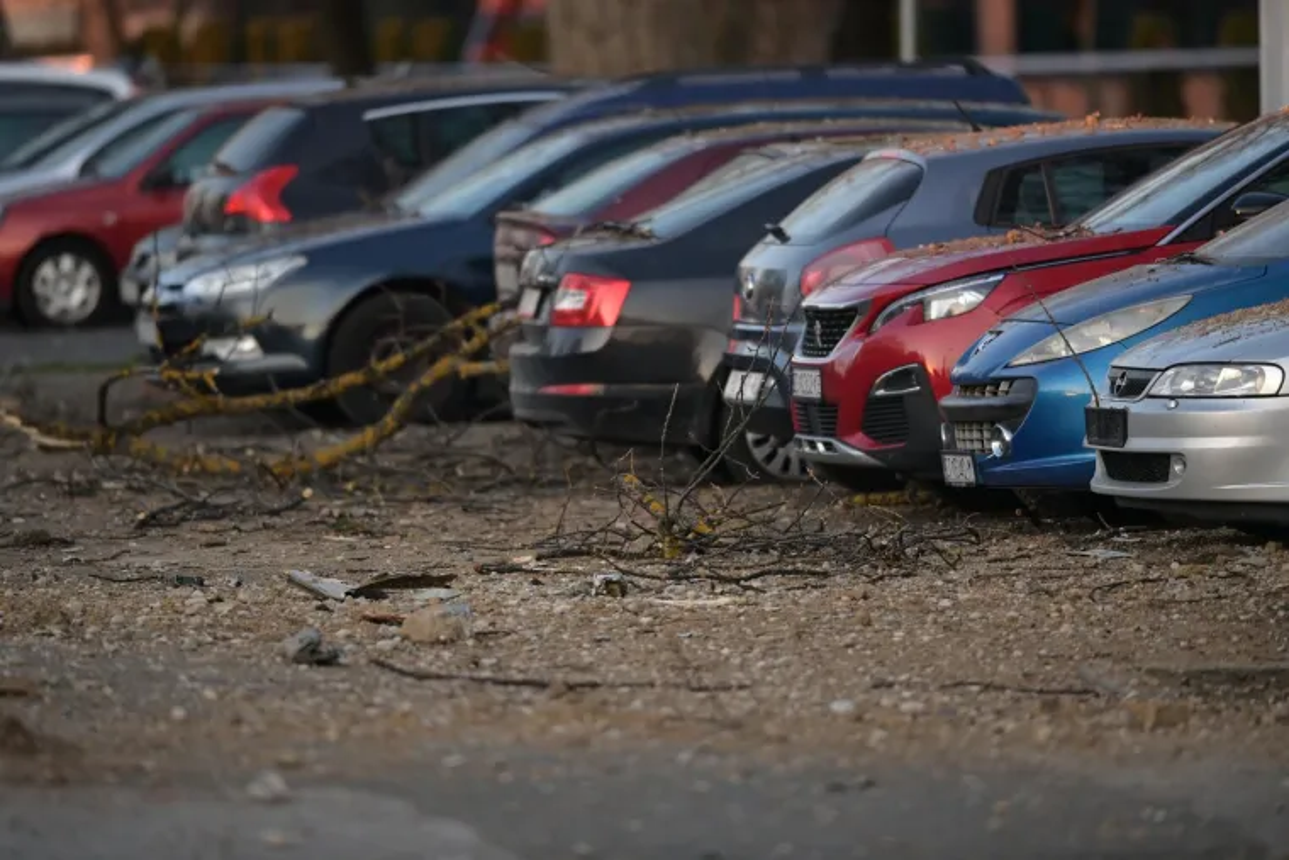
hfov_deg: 5.2
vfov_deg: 3.4
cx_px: 644
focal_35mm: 400
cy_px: 430
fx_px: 14324
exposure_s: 1/1250
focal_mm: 400
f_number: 2.8
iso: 1000
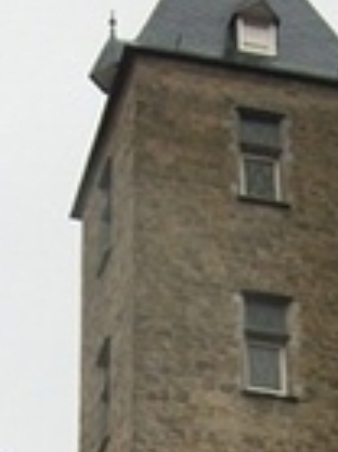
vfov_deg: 13.3
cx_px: 166
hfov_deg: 10.7
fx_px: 1799
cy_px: 738
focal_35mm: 138
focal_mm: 5.7
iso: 80
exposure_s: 1/100
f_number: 8.8
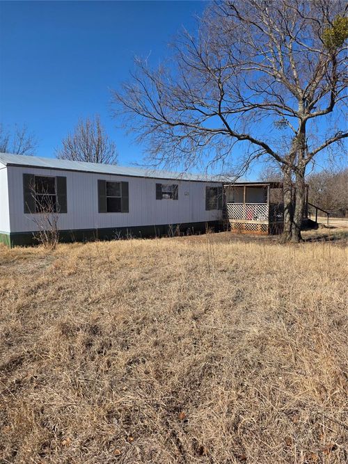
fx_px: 308
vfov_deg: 73.9
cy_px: 232
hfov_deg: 58.9
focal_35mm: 23
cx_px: 174
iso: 80
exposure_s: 1/6355
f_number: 1.7
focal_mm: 6.25
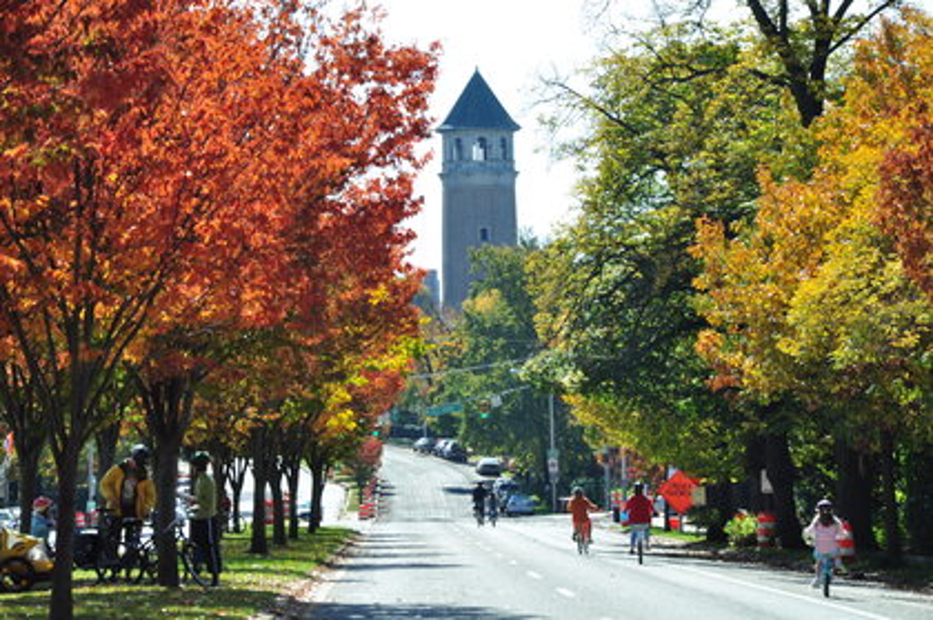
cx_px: 466
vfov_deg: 8.7
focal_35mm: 158
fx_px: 4077
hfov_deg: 13.1
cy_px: 310
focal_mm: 105
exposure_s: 1/320
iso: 200
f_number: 10
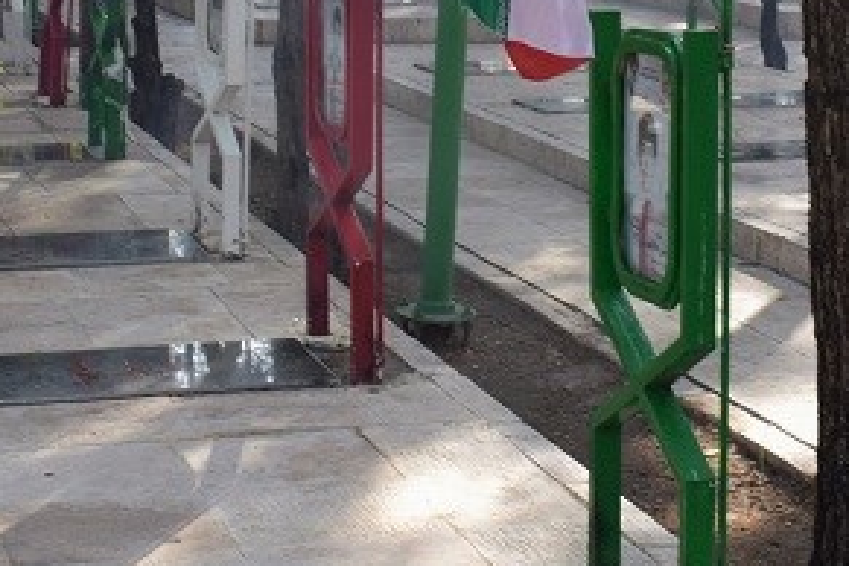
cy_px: 118
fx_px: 2338
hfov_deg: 20.4
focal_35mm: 99
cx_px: 665
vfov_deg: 13.7
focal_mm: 29
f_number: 9
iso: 400
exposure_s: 1/100
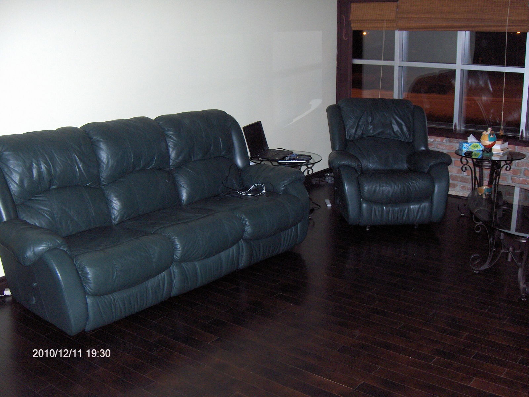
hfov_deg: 47.9
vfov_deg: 36.8
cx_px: 264
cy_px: 198
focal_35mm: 39
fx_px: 596
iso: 146
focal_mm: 8
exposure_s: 1/60
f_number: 2.8
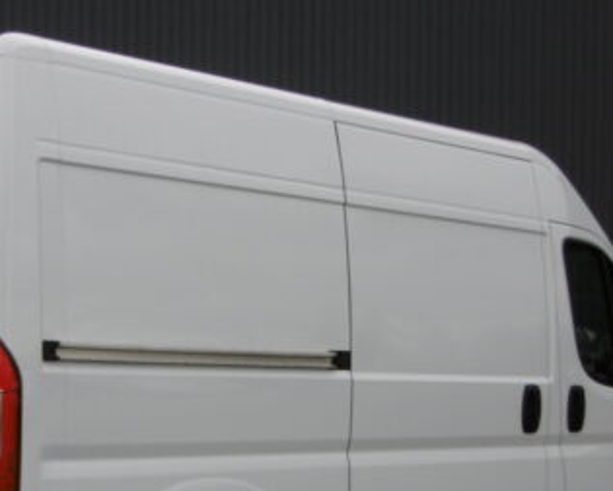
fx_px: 1451
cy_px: 388
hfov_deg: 23.7
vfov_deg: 19.0
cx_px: 193
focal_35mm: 80
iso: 100
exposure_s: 1/80
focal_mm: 7.7
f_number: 3.8
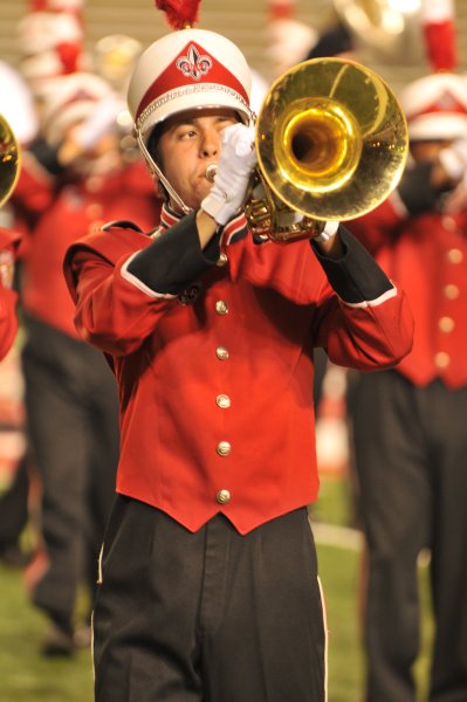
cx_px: 234
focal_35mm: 300
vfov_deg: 6.9
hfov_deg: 4.6
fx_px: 5847
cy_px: 351
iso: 450
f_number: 2.8
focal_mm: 200
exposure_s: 1/60
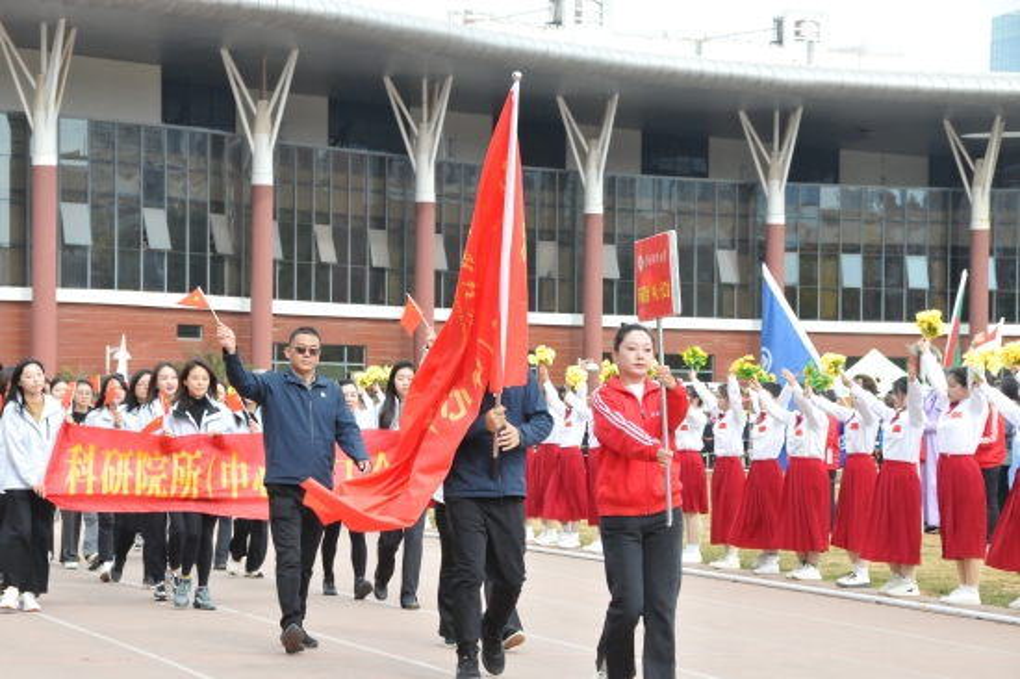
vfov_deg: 13.0
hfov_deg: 19.5
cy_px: 340
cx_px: 510
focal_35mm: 105
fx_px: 2973
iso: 1250
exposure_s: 1/500
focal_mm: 70
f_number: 11
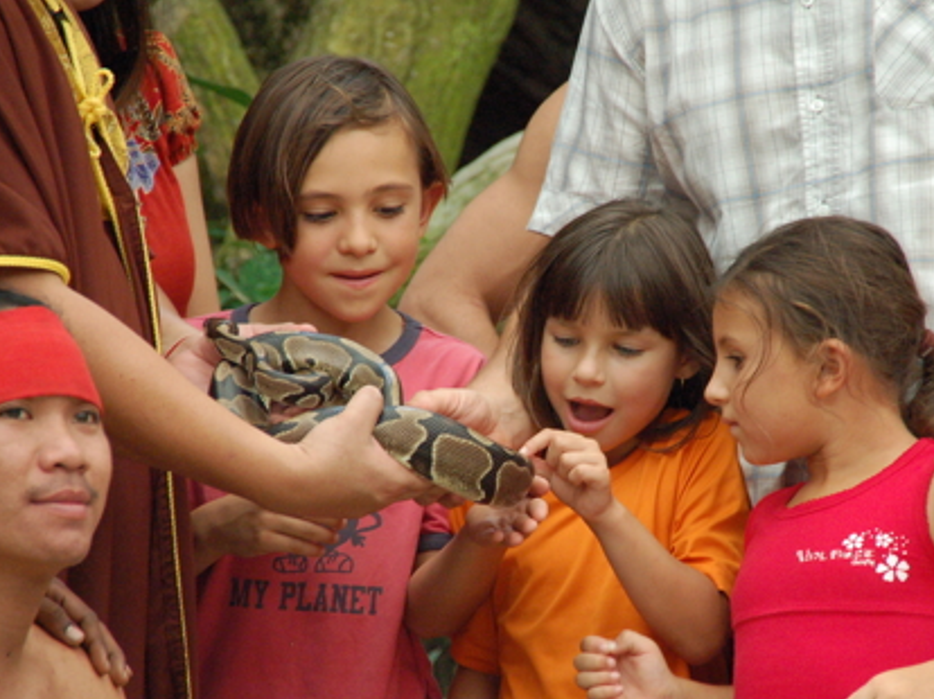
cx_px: 557
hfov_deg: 4.1
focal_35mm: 479
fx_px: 12917
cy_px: 386
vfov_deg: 3.1
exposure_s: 1/250
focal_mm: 250
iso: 1600
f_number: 6.3
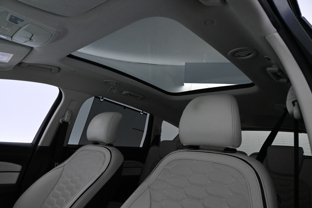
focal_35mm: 27
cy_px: 104
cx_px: 156
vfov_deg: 47.9
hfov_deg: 67.4
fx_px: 234
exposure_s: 1/80
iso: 5000
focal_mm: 18
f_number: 6.3
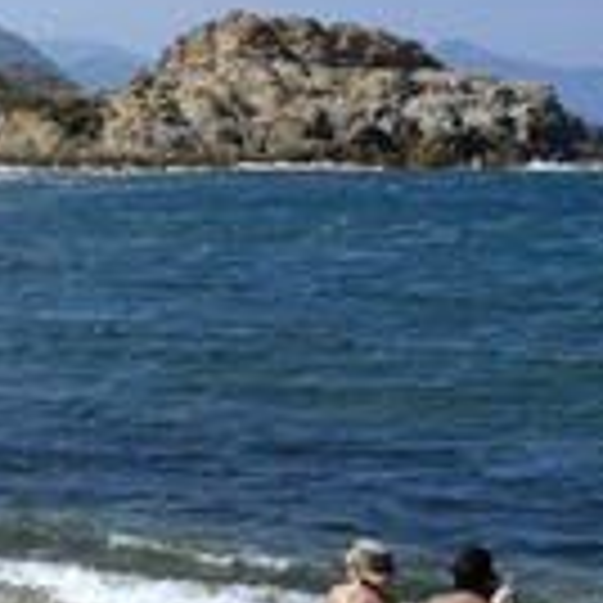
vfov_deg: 17.2
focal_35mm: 101
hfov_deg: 16.6
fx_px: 1991
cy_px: 279
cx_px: -76
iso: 400
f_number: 13
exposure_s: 1/500
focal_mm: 38
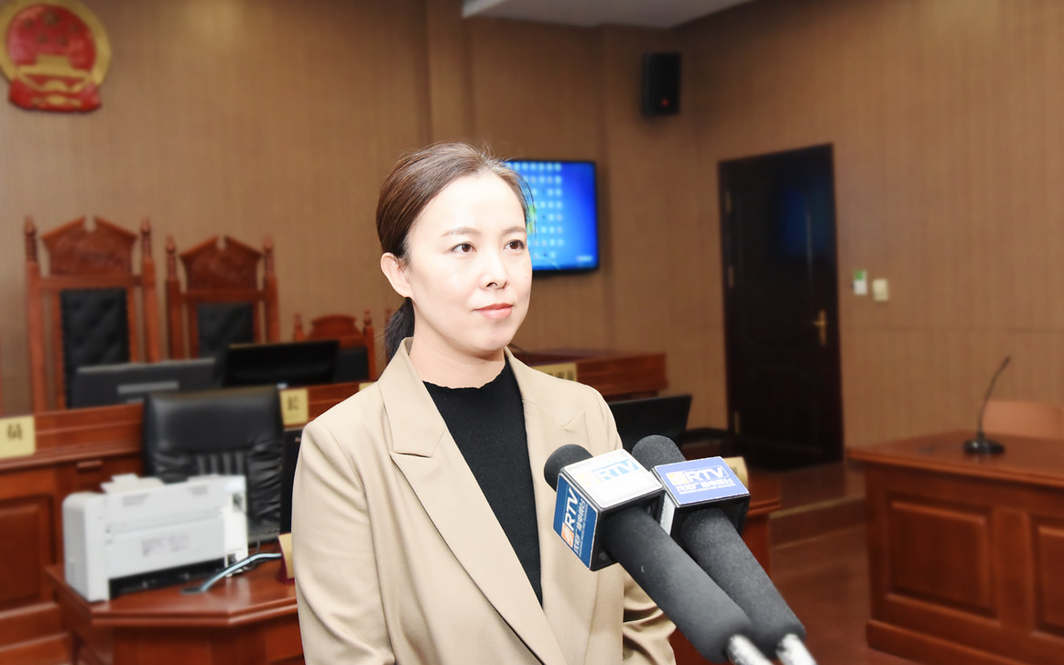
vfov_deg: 32.0
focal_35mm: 40
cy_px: 312
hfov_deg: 49.3
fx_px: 1160
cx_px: 527
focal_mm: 38
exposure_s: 1/200
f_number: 6.3
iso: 5000
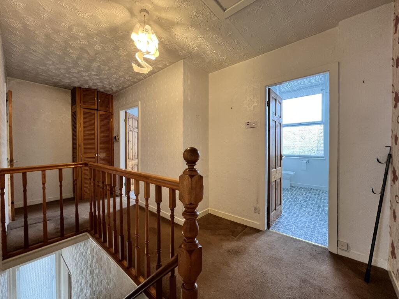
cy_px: 150
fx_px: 150
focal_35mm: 13
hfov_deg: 106.2
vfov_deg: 89.9
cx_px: 200
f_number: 1.8
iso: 200
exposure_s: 1/50
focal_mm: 1.57
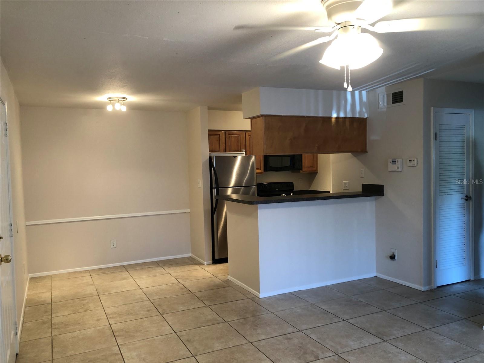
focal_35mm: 28
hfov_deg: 63.4
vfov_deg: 49.7
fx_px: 391
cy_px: 182
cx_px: 242
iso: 40
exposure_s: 1/17
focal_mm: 3.99
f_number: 1.8
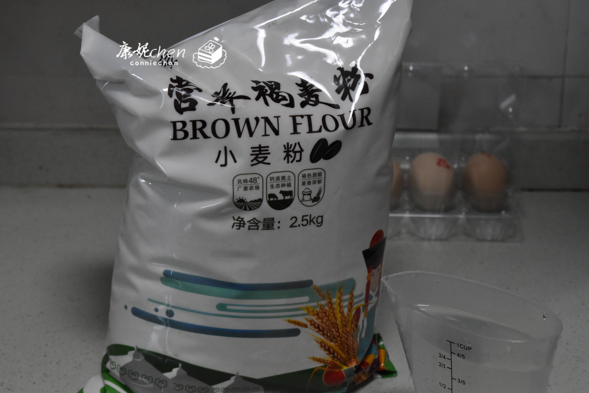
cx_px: 294
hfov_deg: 24.6
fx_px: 1350
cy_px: 196
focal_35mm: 82
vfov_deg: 16.6
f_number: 7.1
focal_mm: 55
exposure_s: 1/100
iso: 2500
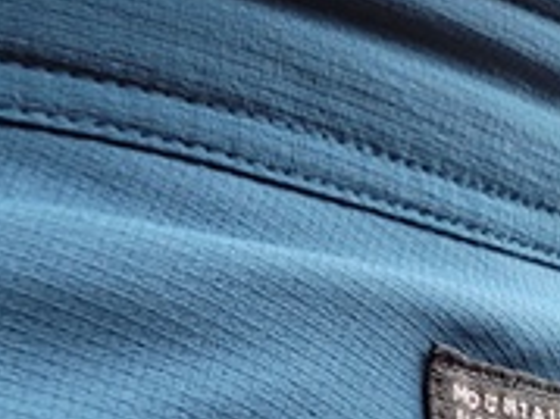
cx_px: 232
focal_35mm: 145
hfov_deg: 13.6
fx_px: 2344
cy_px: 1119
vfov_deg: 8.9
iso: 125
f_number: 1.8
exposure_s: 1/100
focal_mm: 5.4
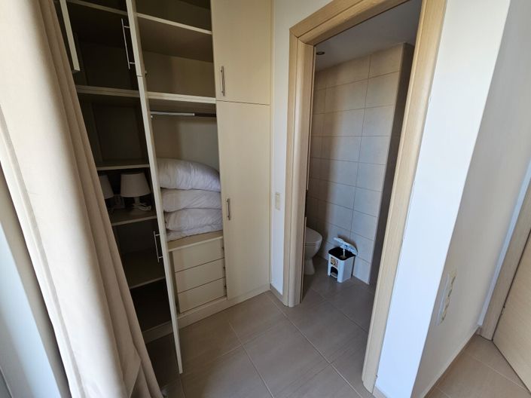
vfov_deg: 89.9
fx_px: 199
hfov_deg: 106.2
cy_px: 199
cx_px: 266
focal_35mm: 13
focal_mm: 2.2
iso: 160
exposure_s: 1/70.8
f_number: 2.2
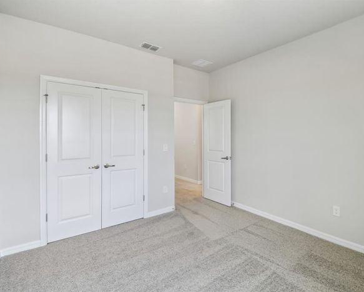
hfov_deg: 88.9
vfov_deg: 77.0
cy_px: 146
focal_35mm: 17
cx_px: 210
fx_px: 183
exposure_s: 1/20
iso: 100
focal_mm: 10
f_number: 7.1
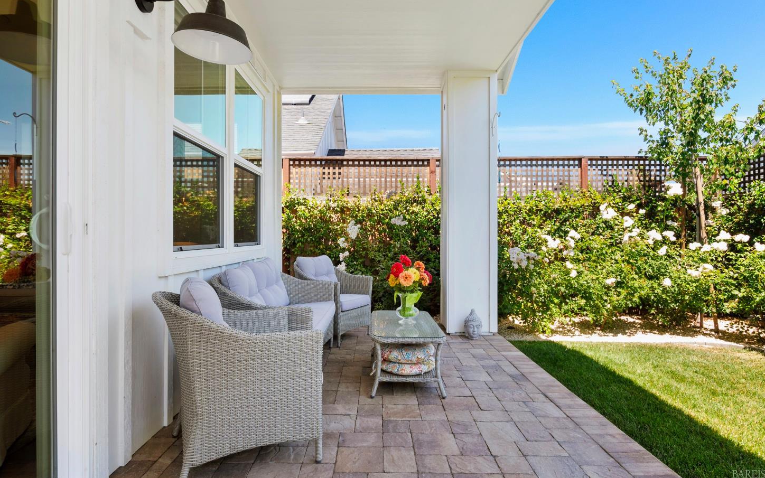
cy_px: 229
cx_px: 379
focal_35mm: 19
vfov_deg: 62.2
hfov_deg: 88.0
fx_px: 396
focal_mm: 12
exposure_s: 1/40
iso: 100
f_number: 8
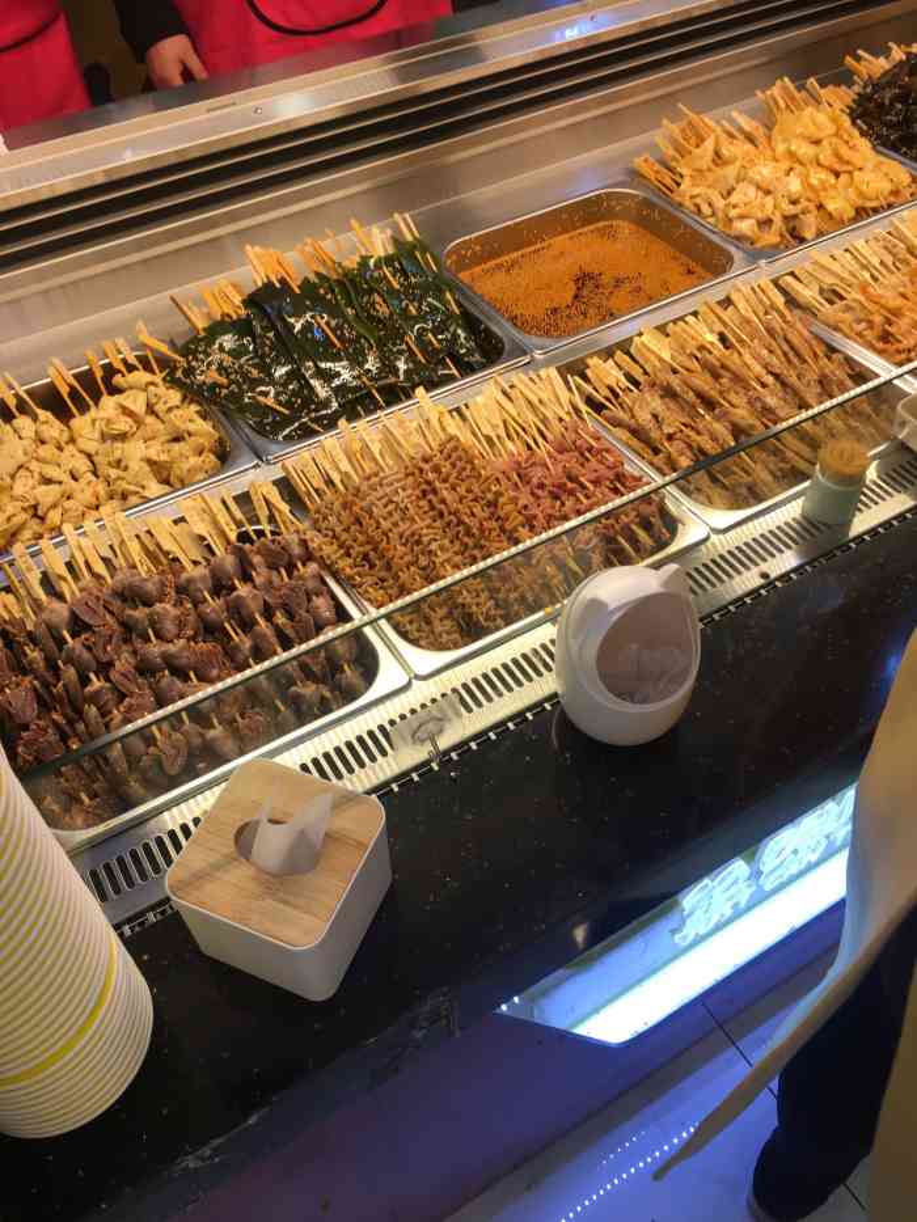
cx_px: 458
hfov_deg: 48.2
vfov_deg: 61.7
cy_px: 611
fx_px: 1024
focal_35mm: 29
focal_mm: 4.15
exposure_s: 1/50
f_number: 2.2
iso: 32
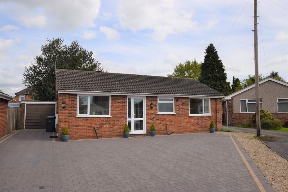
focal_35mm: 27
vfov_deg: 47.9
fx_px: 216
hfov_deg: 67.4
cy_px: 96
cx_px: 144
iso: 100
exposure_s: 1/200
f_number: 13
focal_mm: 18
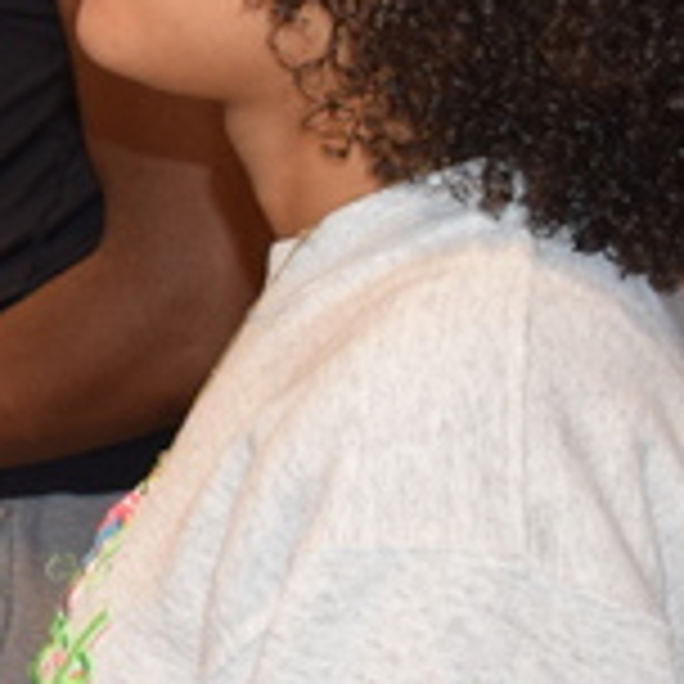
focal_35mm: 223
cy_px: -34
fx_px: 4985
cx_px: -1228
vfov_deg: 7.8
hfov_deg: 7.1
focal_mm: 26
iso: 1000
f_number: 4
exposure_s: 1/60
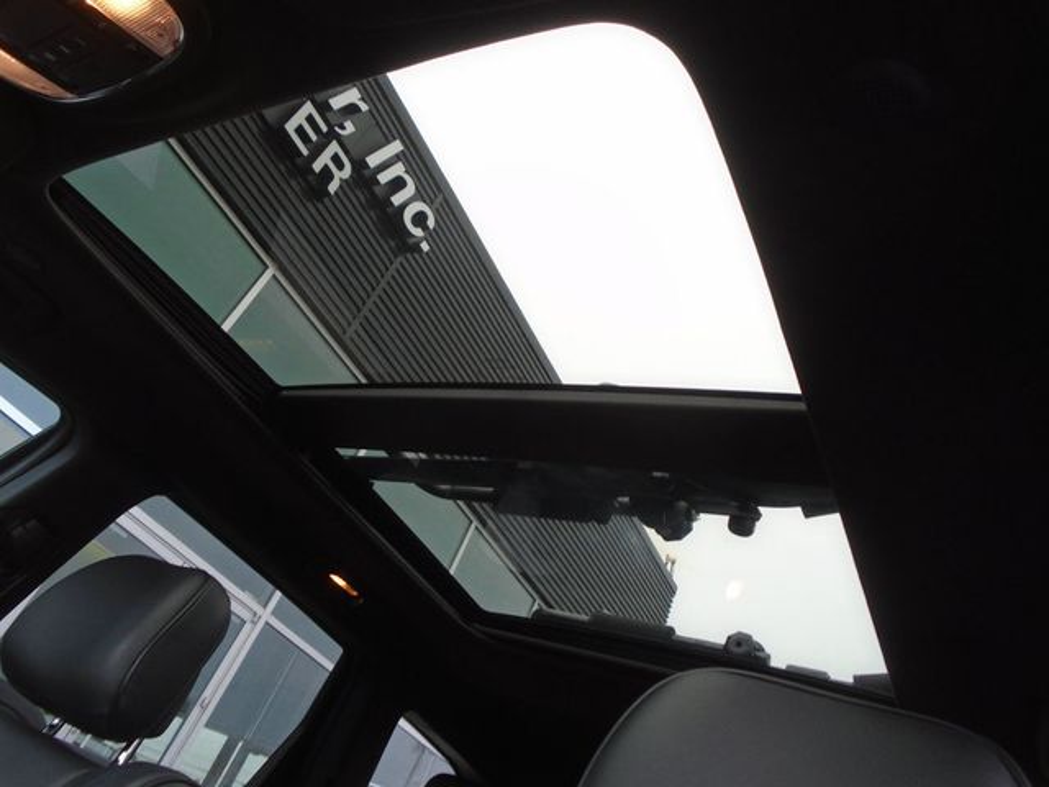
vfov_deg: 53.1
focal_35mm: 26
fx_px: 788
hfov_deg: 67.3
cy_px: 394
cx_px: 524
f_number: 3.2
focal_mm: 4.6
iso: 100
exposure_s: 1/60
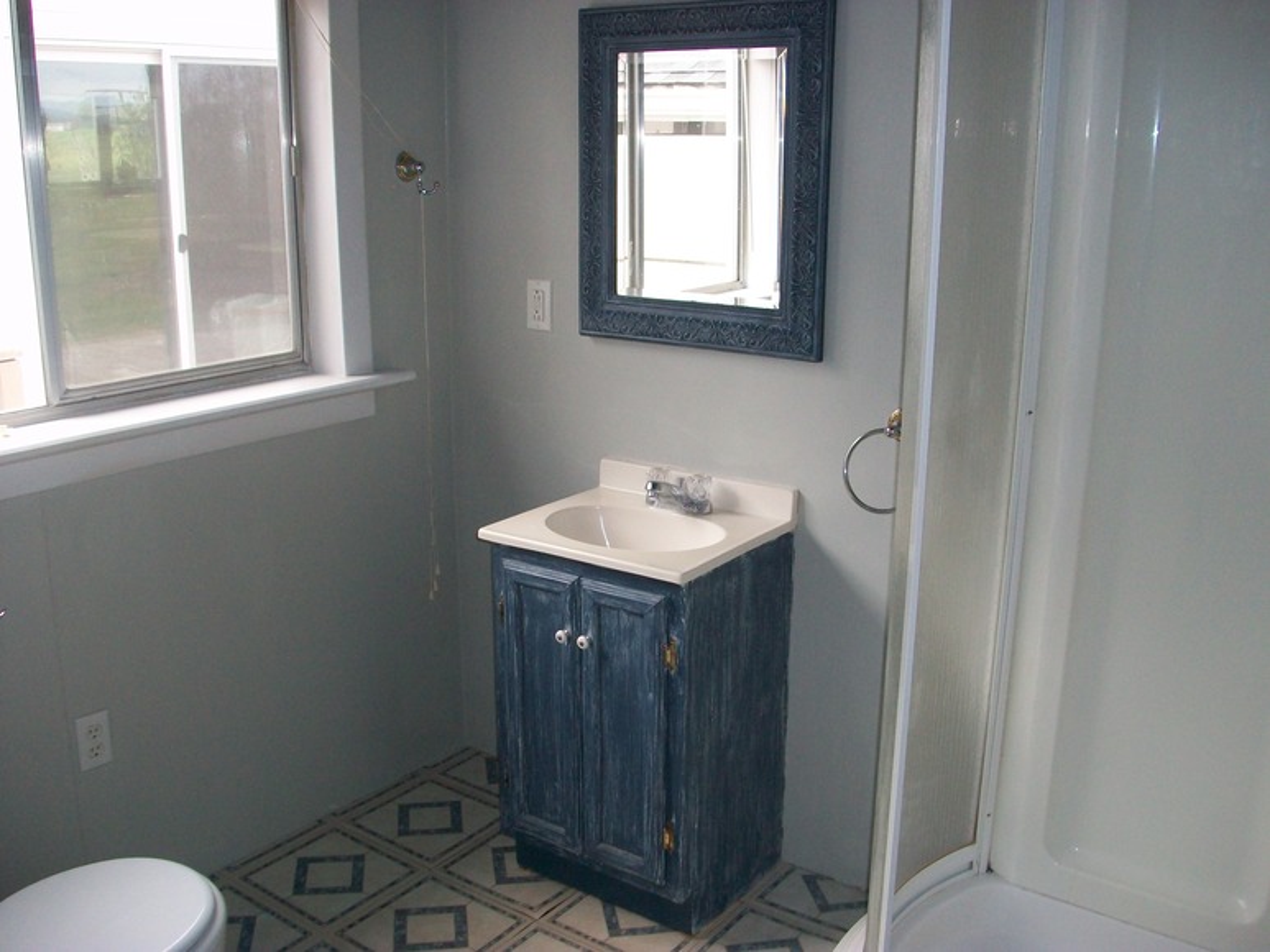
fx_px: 1248
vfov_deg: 41.8
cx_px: 635
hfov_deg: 54.0
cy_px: 476
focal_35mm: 34
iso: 120
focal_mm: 5.7
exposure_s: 1/80
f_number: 2.8
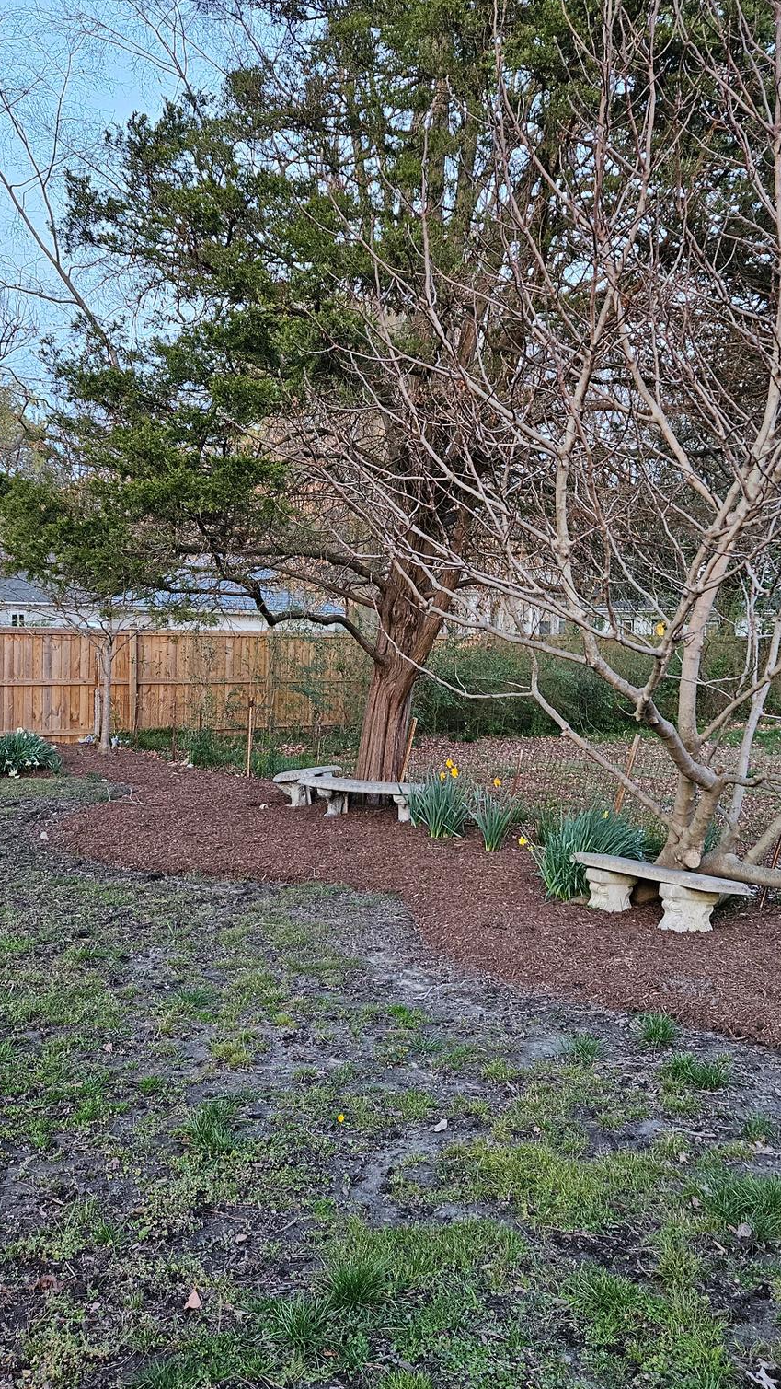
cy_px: 704
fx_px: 1252
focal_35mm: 34
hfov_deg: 34.6
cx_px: 462
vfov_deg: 58.0
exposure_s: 1/120
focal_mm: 5.4
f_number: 1.8
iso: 640
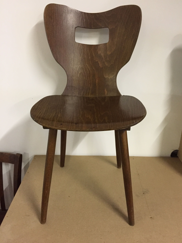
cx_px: 94
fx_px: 210
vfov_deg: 60.0
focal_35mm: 30
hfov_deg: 46.8
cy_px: 118
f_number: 2.2
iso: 320
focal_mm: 4.15
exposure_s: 1/17
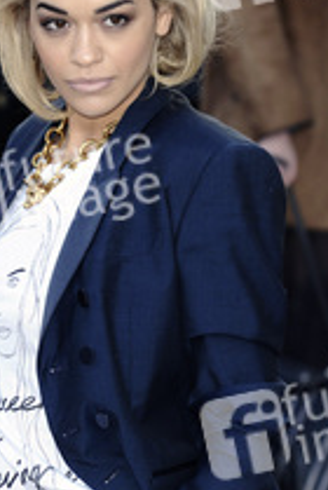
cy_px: 307
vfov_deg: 6.8
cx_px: 109
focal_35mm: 301
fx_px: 4099
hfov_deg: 4.6
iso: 200
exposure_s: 1/250
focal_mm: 105
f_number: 4.5
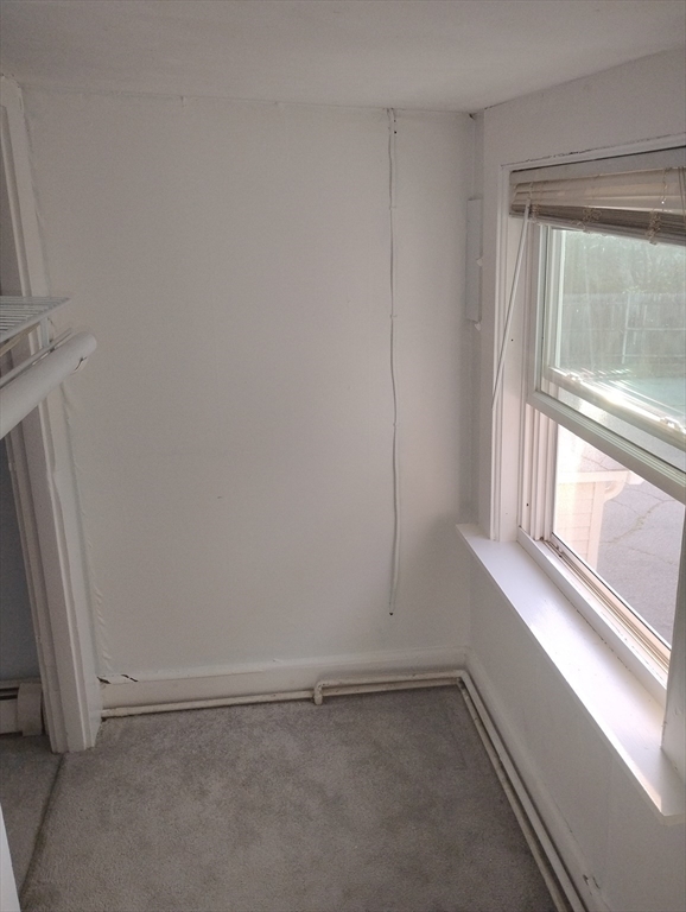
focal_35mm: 28
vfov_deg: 63.4
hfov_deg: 49.8
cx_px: 343
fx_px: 738
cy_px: 456
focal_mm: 4.26
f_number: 1.8
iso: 334
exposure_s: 1/120
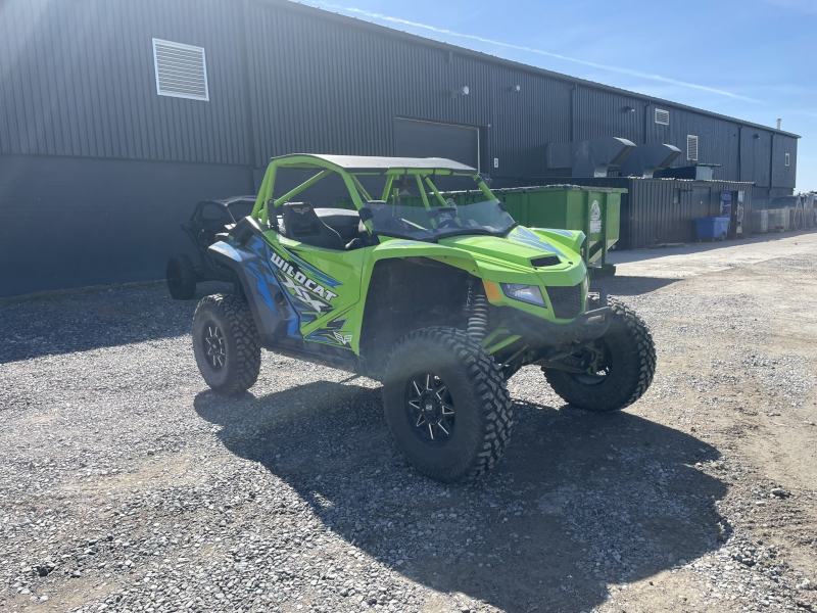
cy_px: 306
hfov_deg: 67.3
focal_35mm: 26
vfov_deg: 53.1
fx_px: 614
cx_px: 408
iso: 32
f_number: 1.6
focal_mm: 4.2
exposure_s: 1/2212
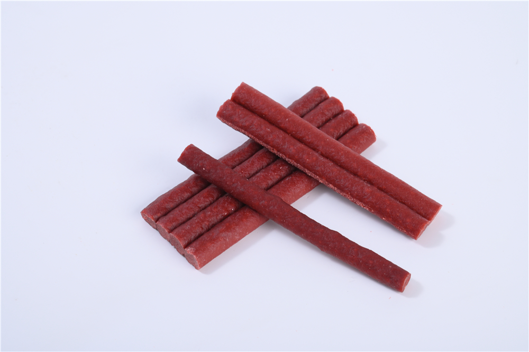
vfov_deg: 11.4
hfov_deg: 17.1
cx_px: 264
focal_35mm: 120
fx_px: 1762
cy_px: 176
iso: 160
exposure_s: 1/125
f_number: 11
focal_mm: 120
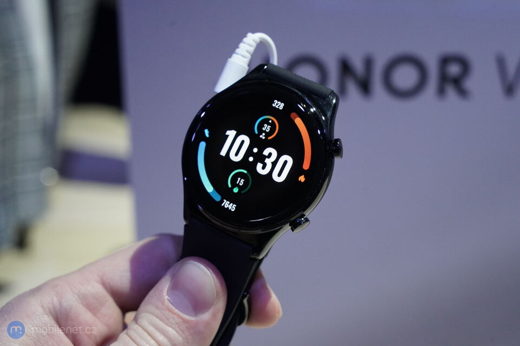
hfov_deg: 28.8
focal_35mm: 70
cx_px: 260
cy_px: 173
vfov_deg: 19.5
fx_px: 1011
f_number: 8
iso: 6400
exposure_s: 1/160
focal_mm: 70
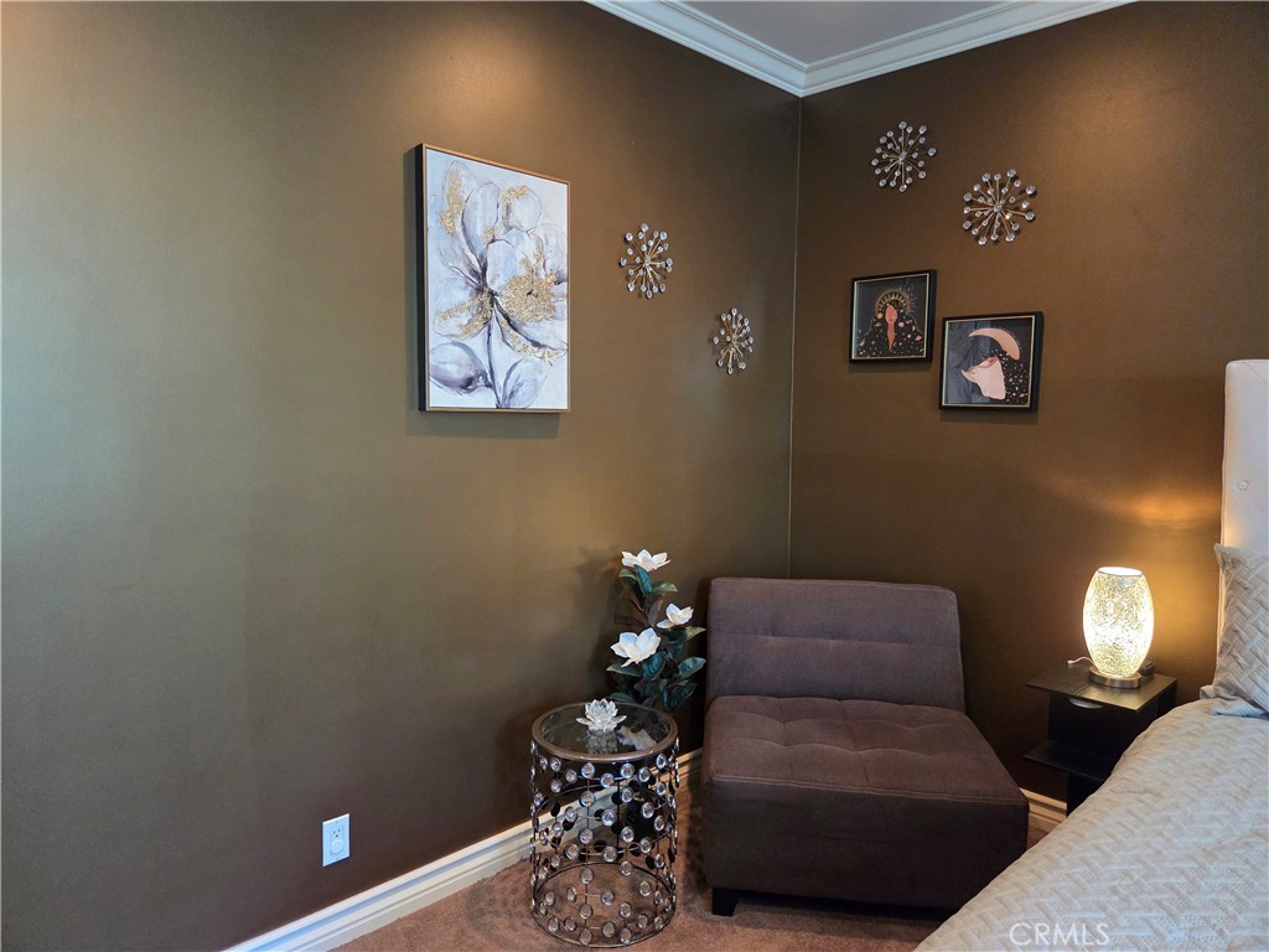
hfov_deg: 73.9
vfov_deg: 58.9
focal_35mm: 23
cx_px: 634
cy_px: 476
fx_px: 843
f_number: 1.8
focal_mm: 5.4
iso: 1600
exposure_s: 1/120
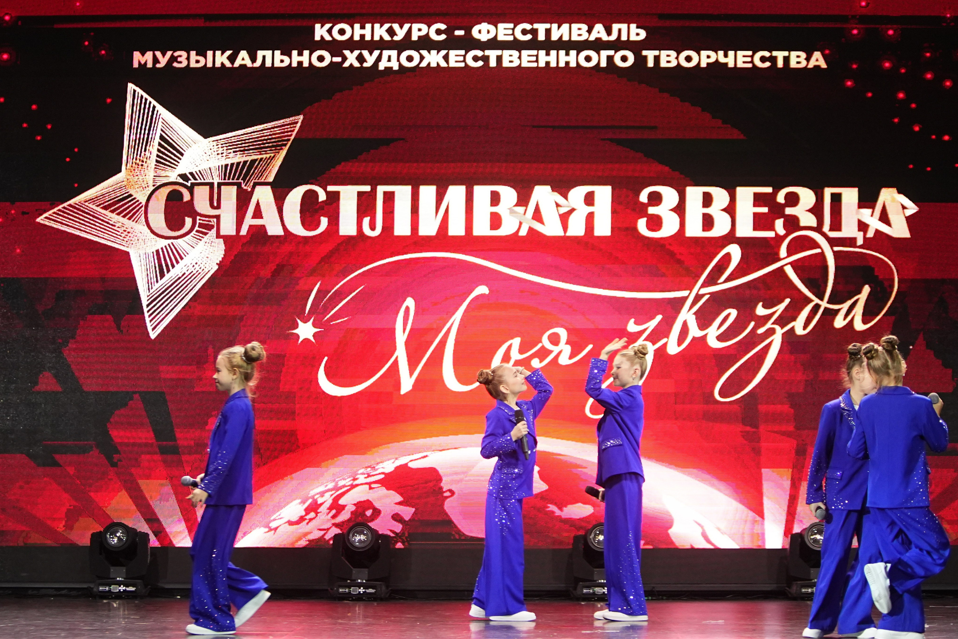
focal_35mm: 106
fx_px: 2821
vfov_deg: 12.9
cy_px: 322
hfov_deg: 19.3
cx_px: 479
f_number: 2.8
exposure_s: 1/400
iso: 2500
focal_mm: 70
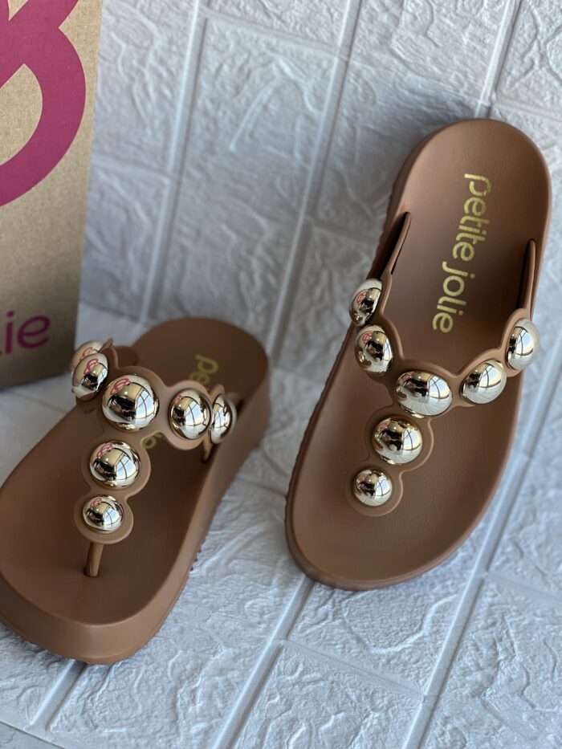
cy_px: 374
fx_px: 1666
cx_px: 281
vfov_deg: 25.3
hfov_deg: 19.1
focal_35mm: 77
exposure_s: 1/120
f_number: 2.8
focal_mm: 9
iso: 125
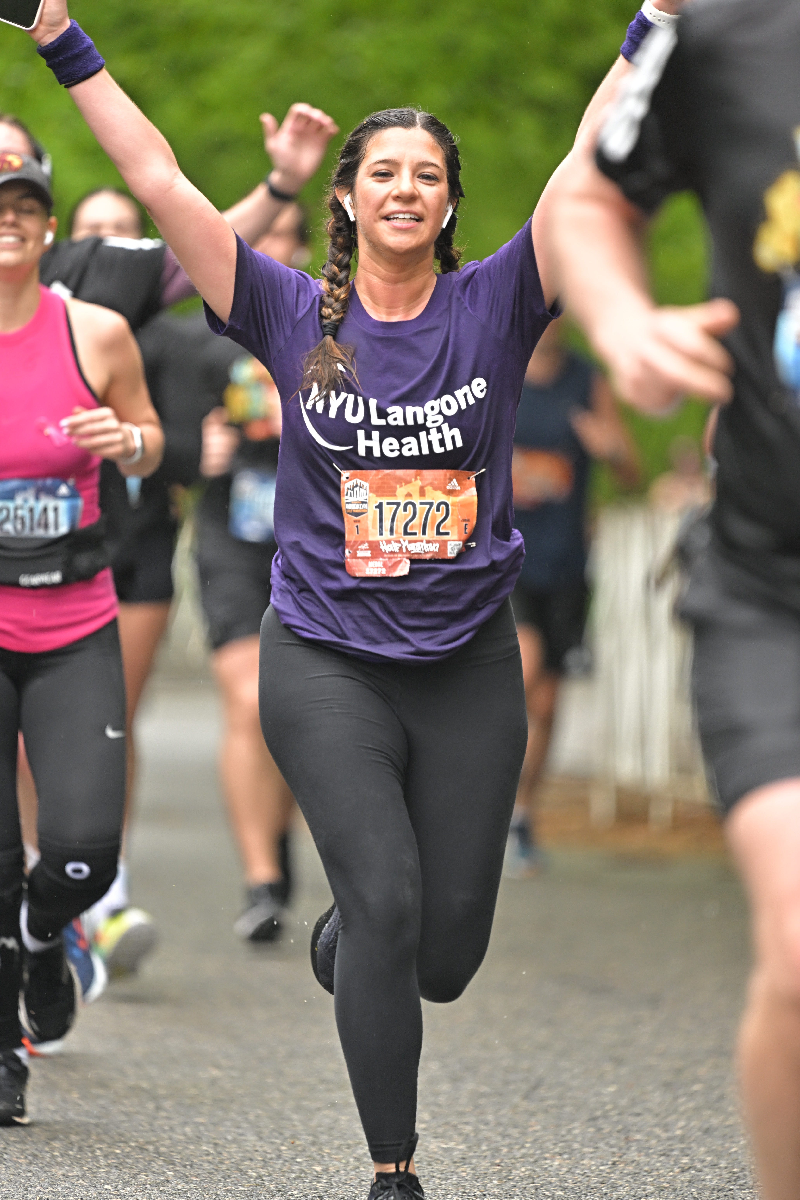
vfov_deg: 6.9
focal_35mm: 300
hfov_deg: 4.6
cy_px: 600
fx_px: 9999
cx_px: 400
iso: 1250
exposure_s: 1/640
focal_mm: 300
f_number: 4
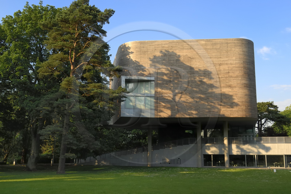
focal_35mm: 33
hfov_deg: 57.2
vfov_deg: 40.0
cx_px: 146
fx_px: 267
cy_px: 97
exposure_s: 1/80
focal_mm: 22
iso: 100
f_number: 8.5
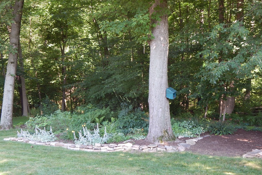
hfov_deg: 48.5
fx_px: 291
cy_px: 95
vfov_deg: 33.4
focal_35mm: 40
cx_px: 131
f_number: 3.4
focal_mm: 6.8
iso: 125
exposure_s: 1/50
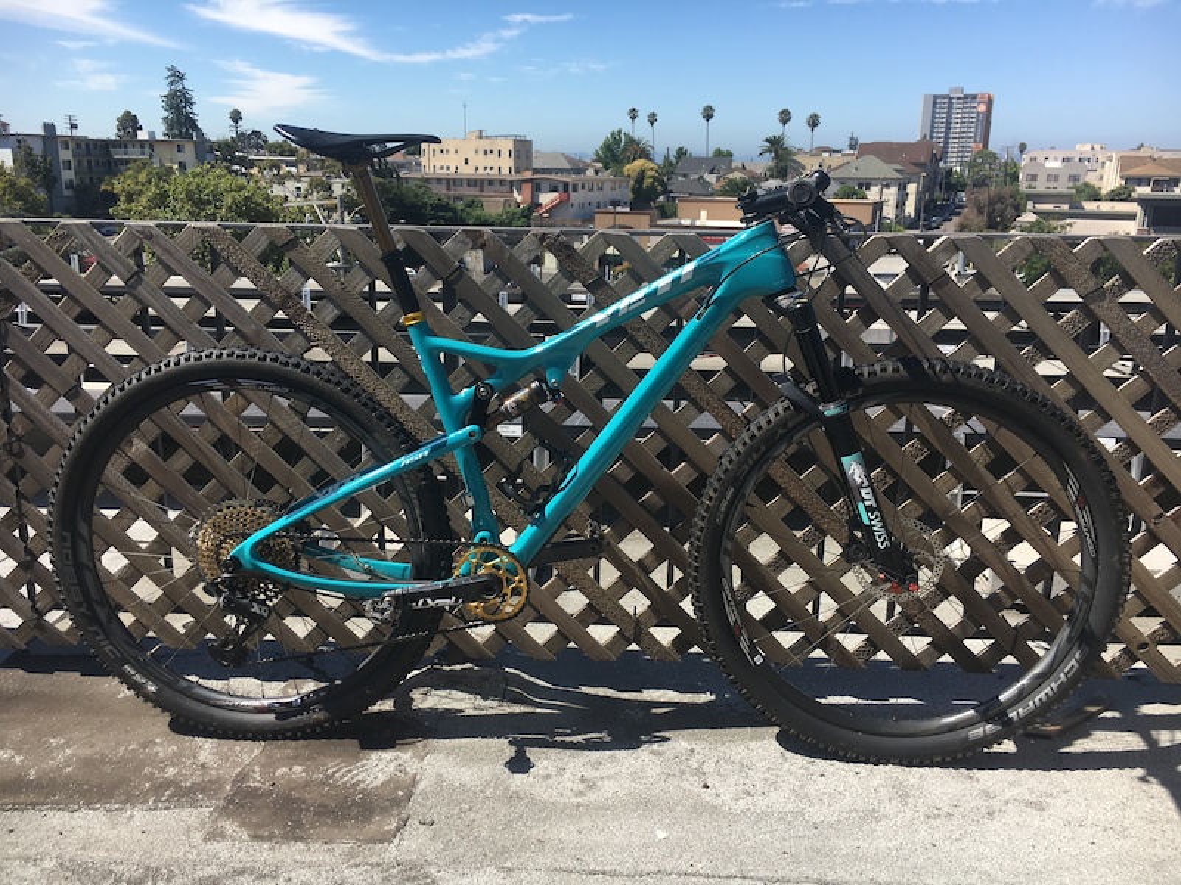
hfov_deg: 61.7
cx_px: 590
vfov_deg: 48.2
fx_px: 989
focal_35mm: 29
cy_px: 442
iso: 25
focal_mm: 4.15
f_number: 2.2
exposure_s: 1/1425
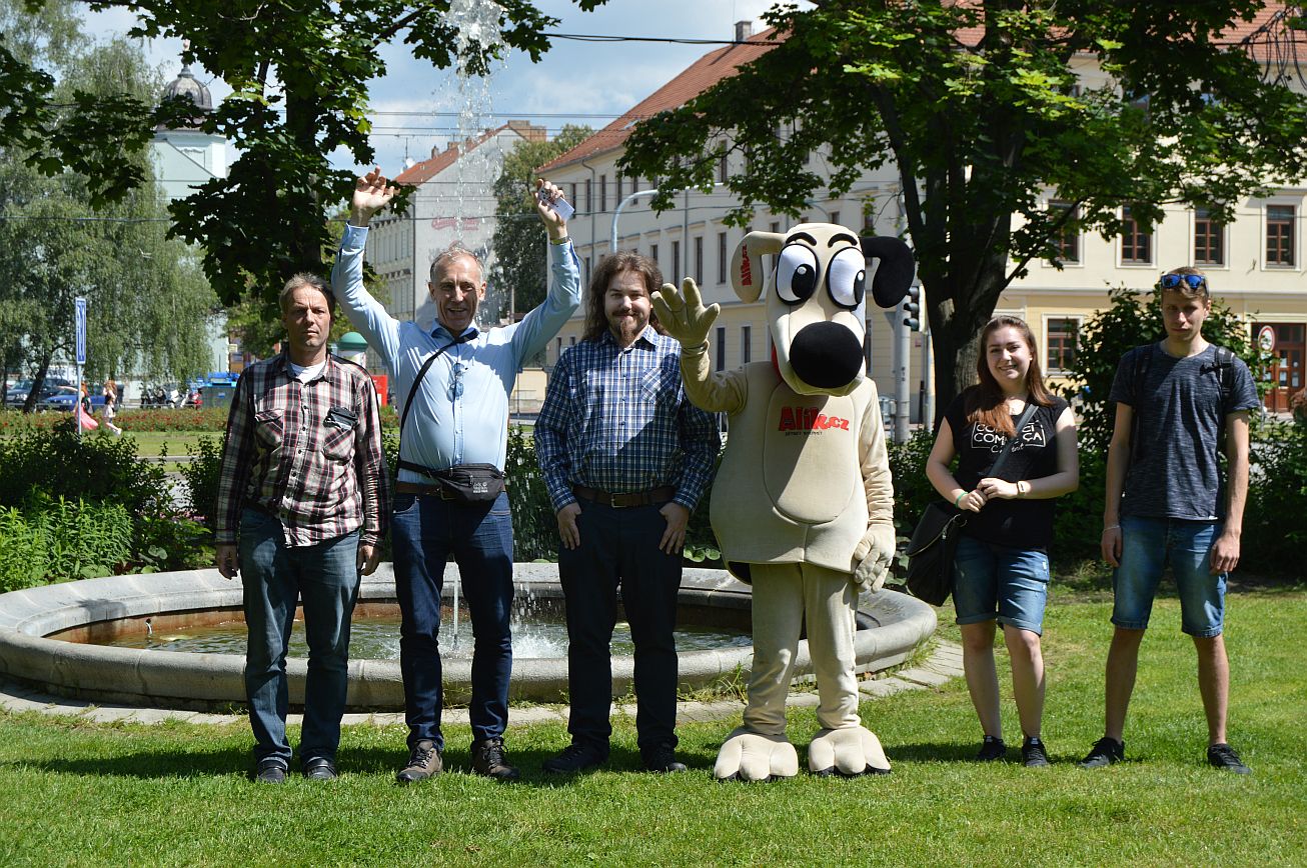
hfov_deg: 33.4
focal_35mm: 60
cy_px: 434
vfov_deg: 22.6
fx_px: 2176
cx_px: 654
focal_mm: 40
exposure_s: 1/250
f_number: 8
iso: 100
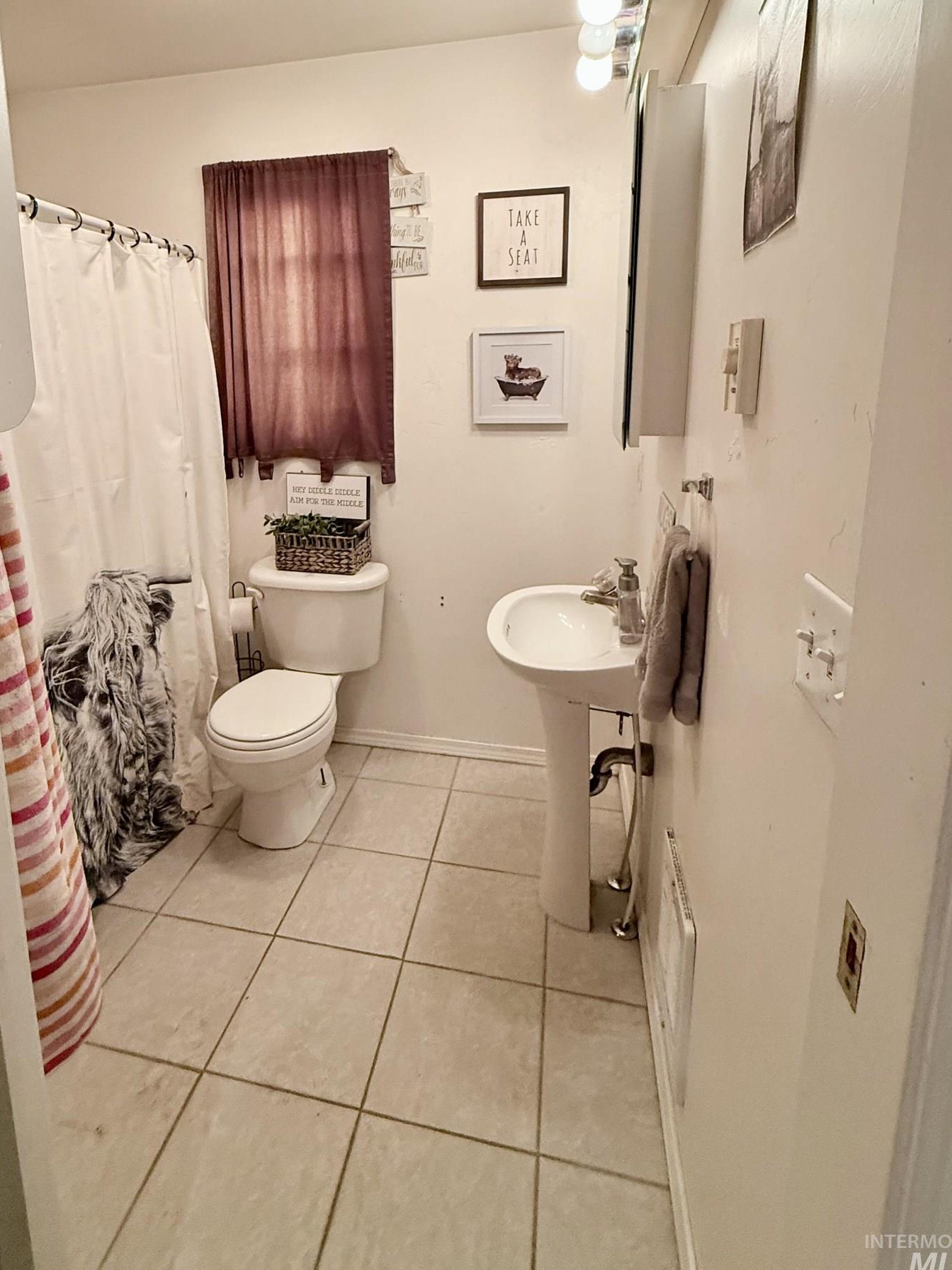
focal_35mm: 18
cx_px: 416
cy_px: 499
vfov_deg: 86.5
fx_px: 660
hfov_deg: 71.3
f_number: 2.2
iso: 400
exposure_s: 1/60
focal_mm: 2.22
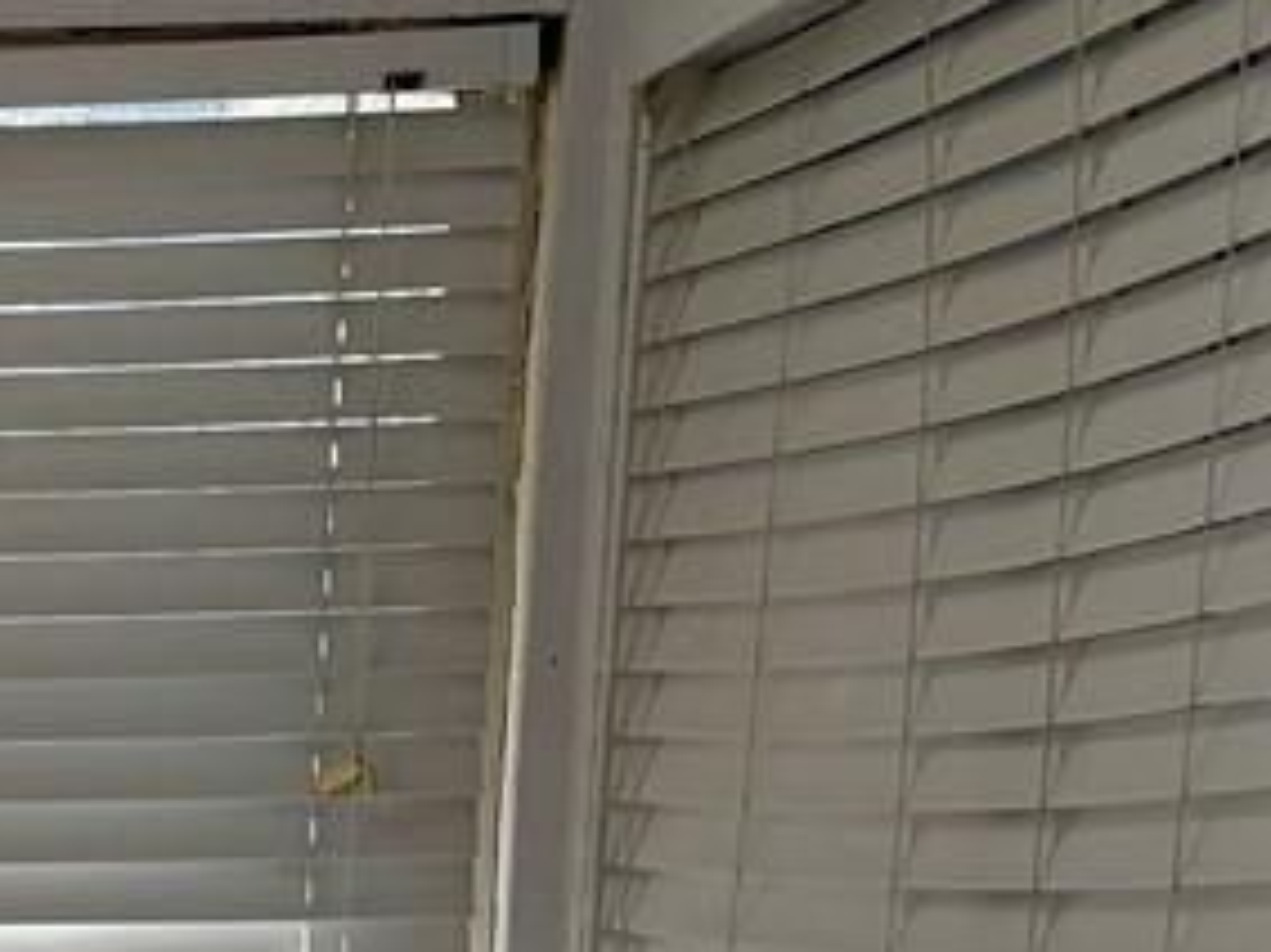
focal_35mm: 147
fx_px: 5395
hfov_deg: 11.4
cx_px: -1671
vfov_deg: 9.6
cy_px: 1720
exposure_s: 1/400
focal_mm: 5.96
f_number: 1.6
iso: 50
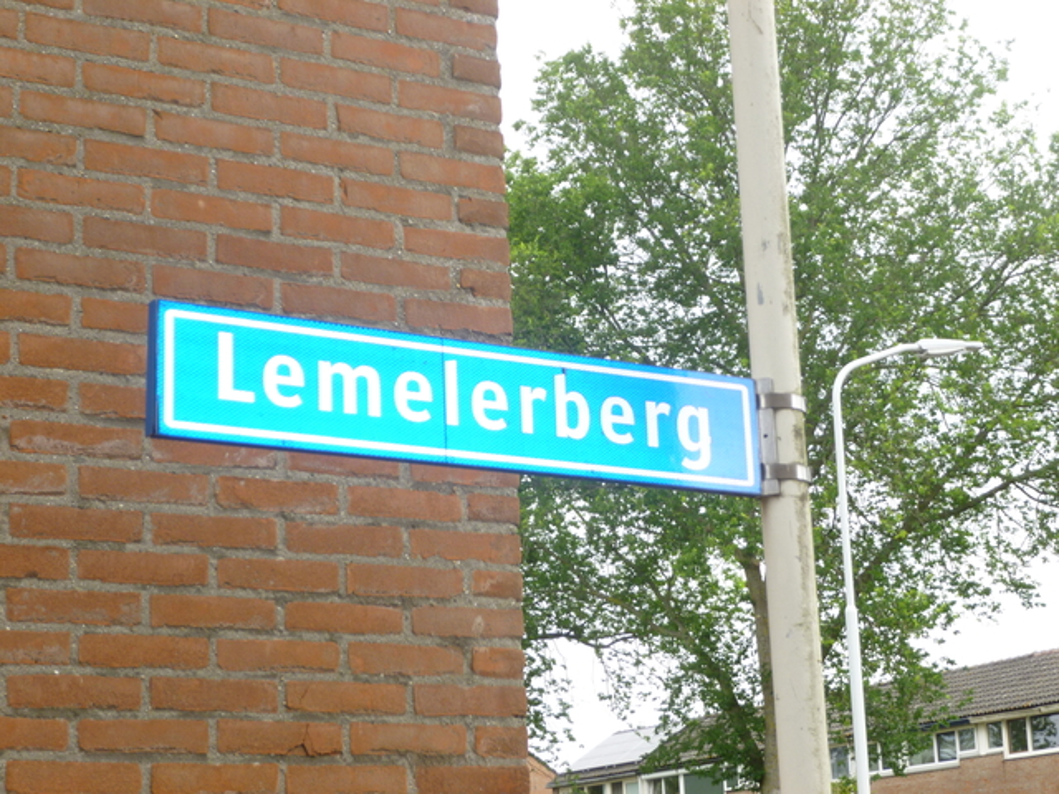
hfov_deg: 26.7
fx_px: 2233
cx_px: 530
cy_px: 397
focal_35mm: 73
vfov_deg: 20.2
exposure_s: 1/60
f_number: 4.7
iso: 100
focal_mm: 13.2
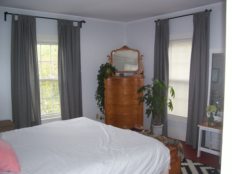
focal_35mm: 34
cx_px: 116
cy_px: 87
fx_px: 228
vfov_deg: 41.8
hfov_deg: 54.0
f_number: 2.7
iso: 140
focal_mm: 5.6
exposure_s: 1/112
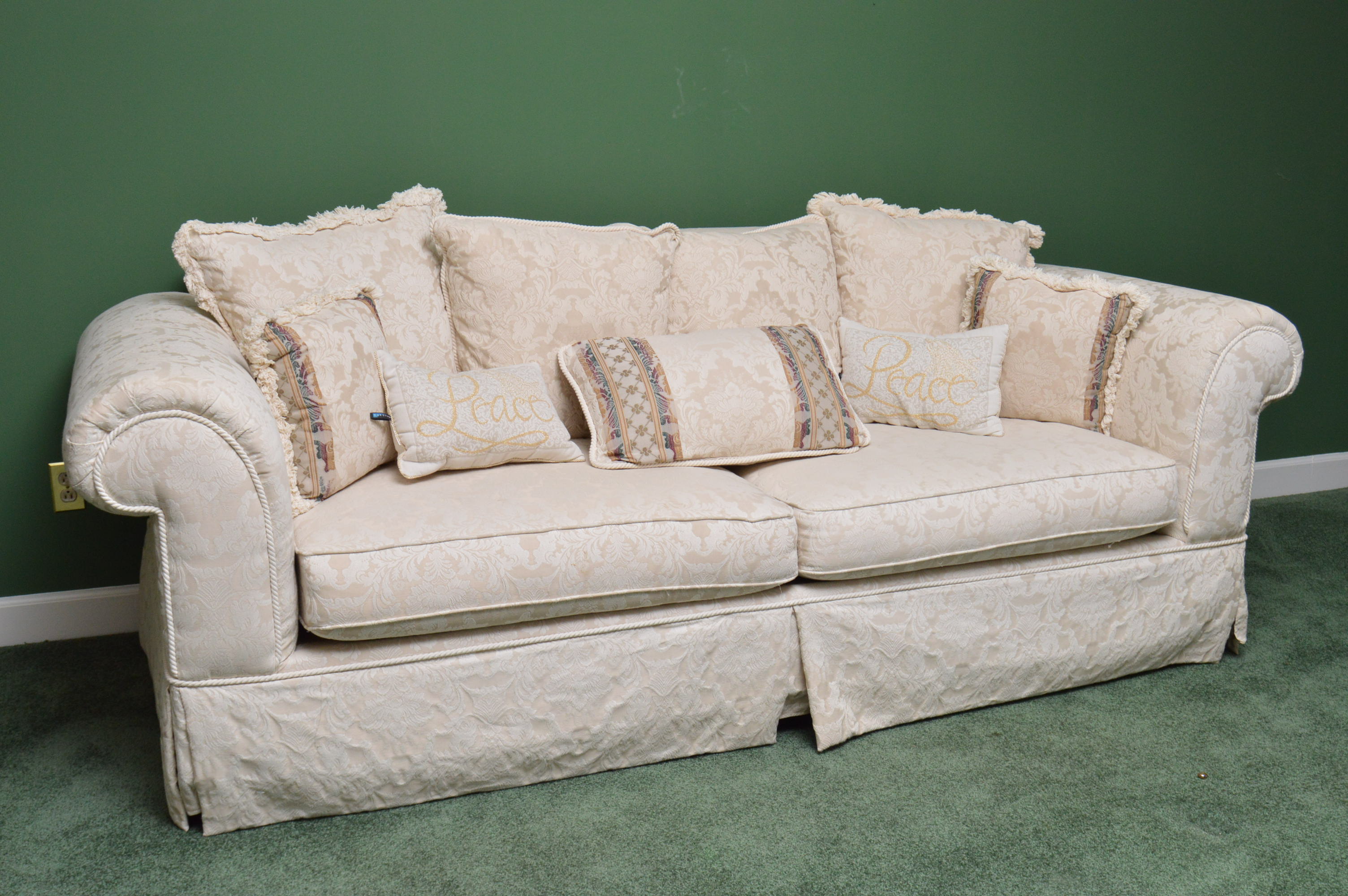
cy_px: 448
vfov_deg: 36.8
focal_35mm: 36
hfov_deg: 53.2
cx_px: 674
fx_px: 1347
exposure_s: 1/100
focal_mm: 24
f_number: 8
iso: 800
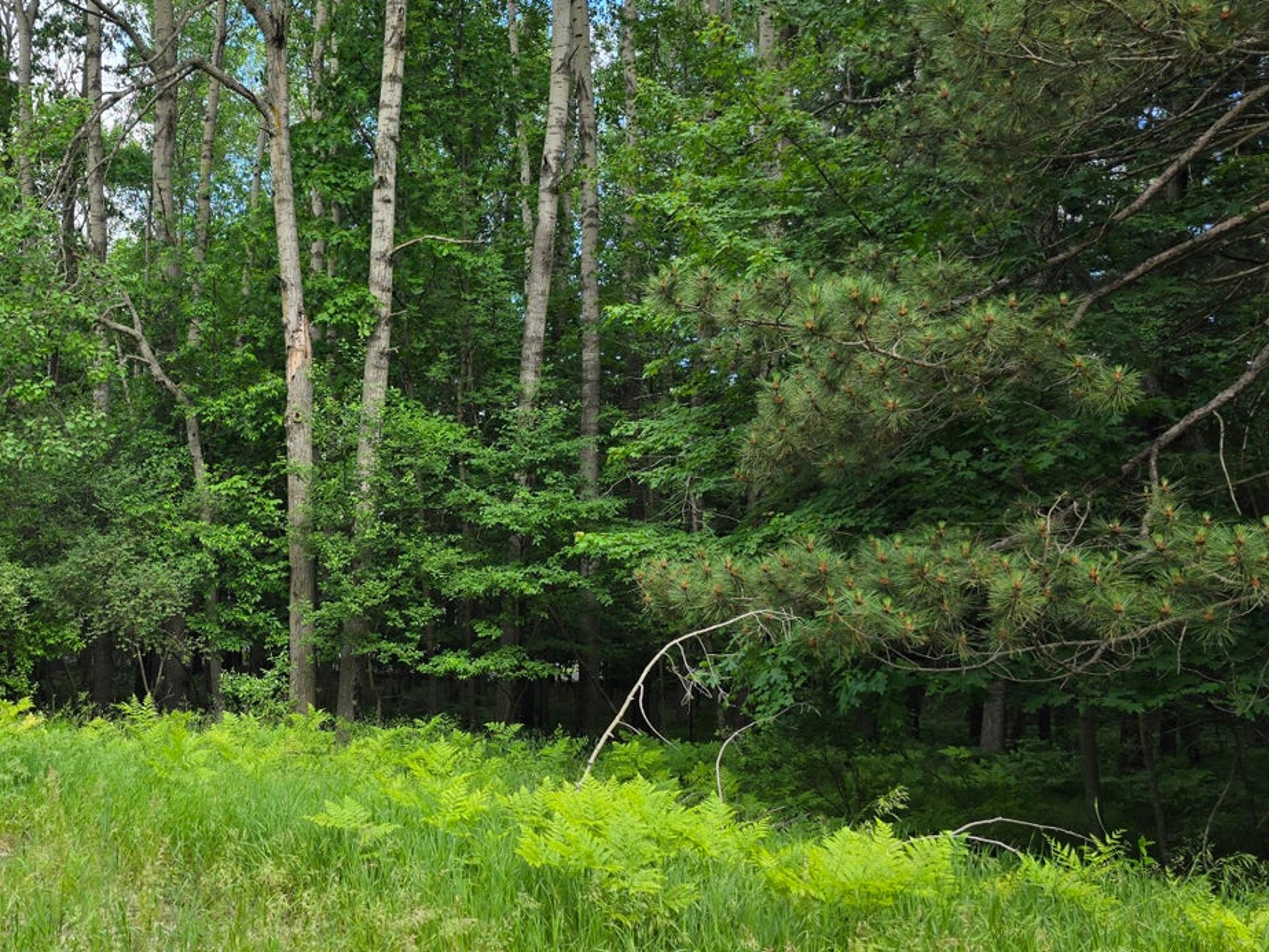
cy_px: 484
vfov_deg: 41.8
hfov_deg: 51.8
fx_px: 1247
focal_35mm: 34
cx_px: 332
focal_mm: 6.3
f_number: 1.7
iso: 12
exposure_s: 1/278
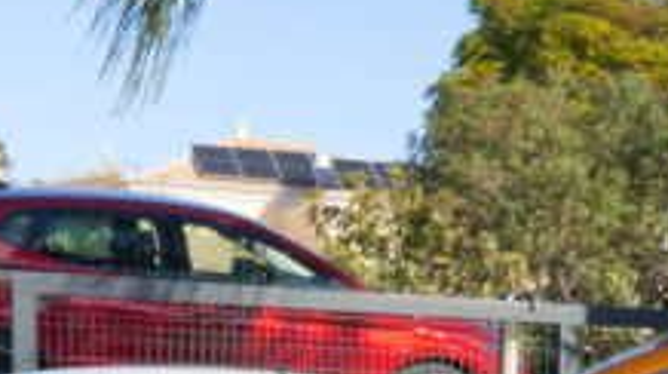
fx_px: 2441
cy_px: 759
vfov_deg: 8.3
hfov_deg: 14.9
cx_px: 855
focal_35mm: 138
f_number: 9
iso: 160
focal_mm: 18.6
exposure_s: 1/125
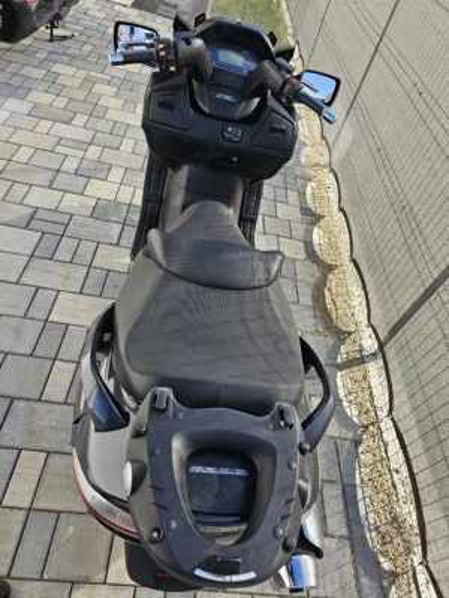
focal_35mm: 23
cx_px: 224
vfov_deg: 73.9
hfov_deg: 58.9
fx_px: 398
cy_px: 299
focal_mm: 6.3
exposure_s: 1/208
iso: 10
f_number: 1.7
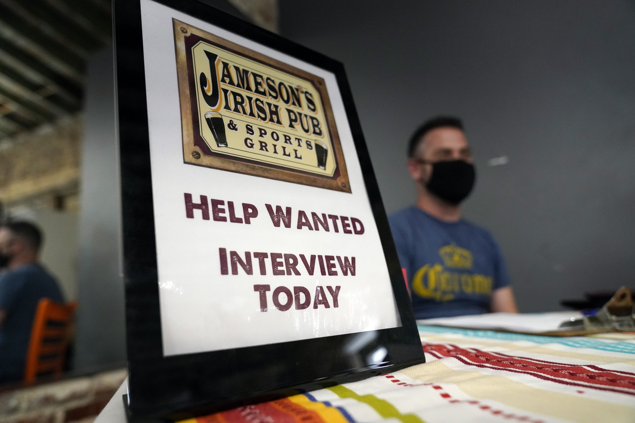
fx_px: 441
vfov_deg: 51.3
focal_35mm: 25
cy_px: 212
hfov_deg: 71.5
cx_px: 318
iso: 5000
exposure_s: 1/640
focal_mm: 25
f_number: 3.5
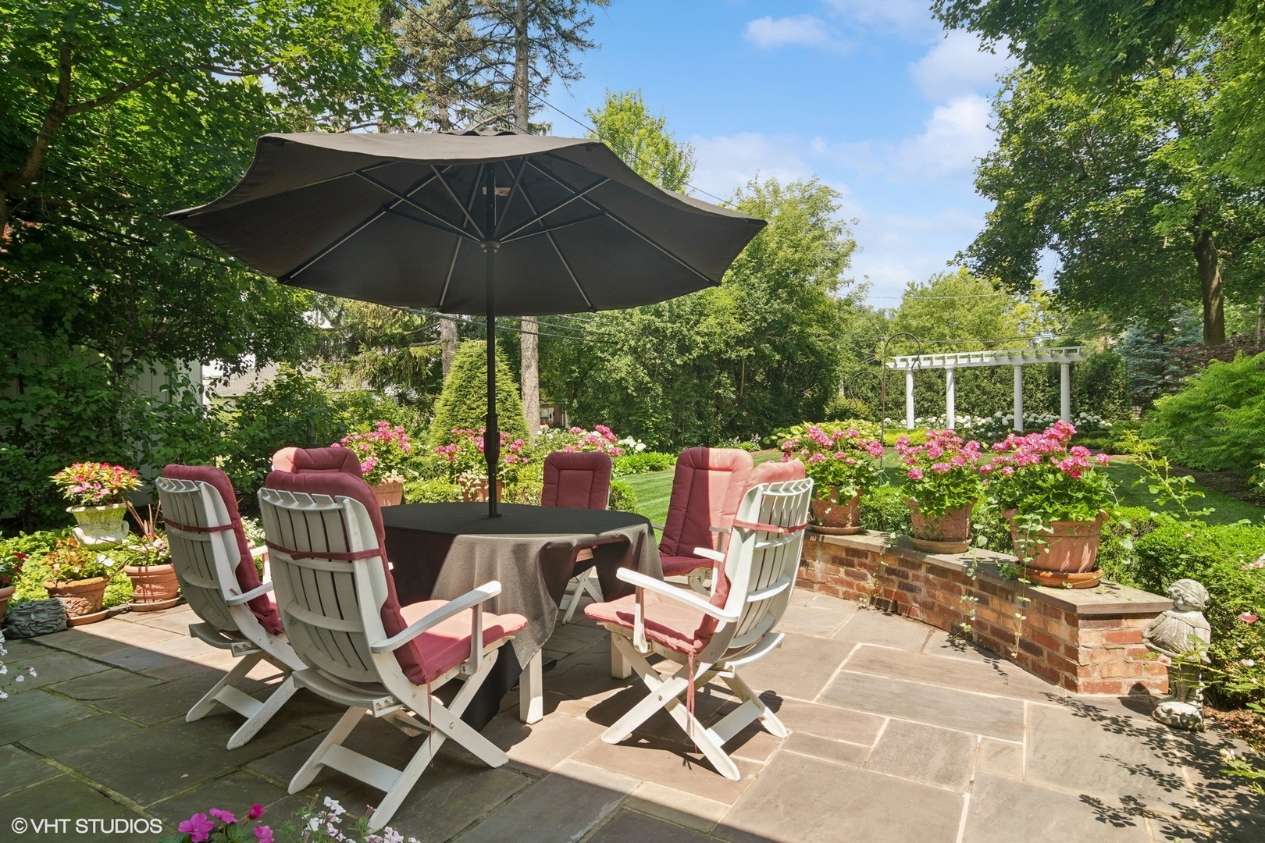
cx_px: 632
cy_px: 422
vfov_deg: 67.4
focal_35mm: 18
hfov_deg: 90.0
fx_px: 632
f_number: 8
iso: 200
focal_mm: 12
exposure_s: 1/100
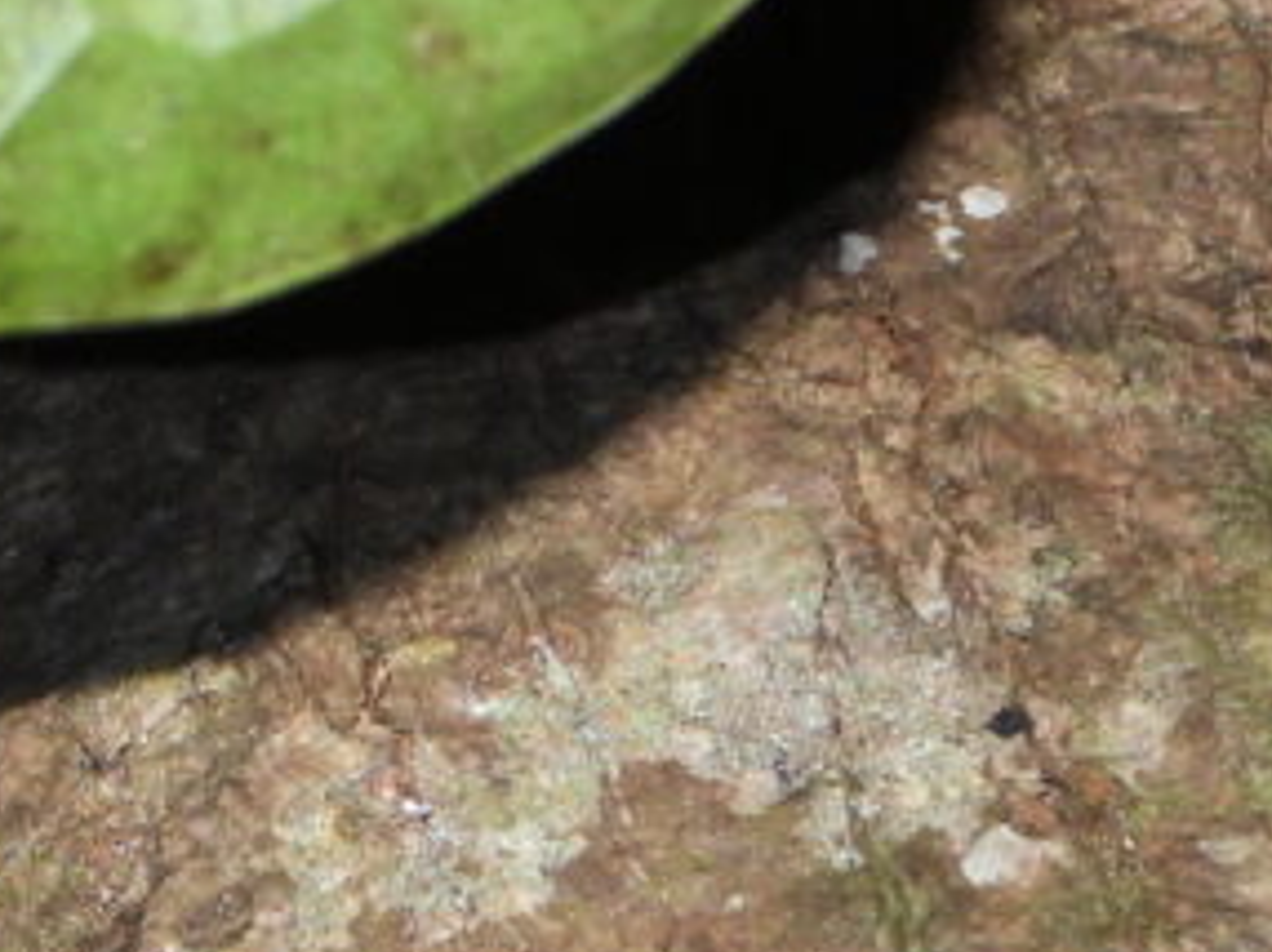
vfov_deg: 2.7
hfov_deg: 3.6
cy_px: 1375
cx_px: -351
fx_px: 20377
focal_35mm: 555
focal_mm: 27.9
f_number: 4
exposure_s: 1/60
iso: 200
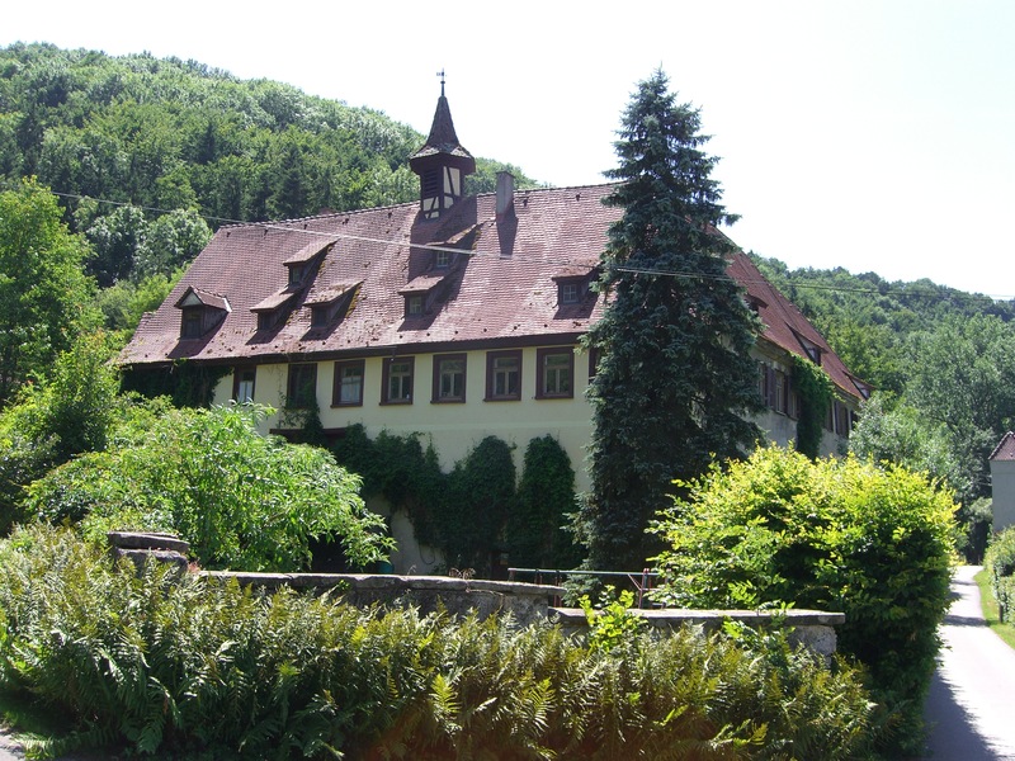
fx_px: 1114
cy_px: 380
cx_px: 508
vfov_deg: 37.7
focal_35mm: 38
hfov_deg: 49.0
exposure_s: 1/250
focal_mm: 7.9
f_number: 4
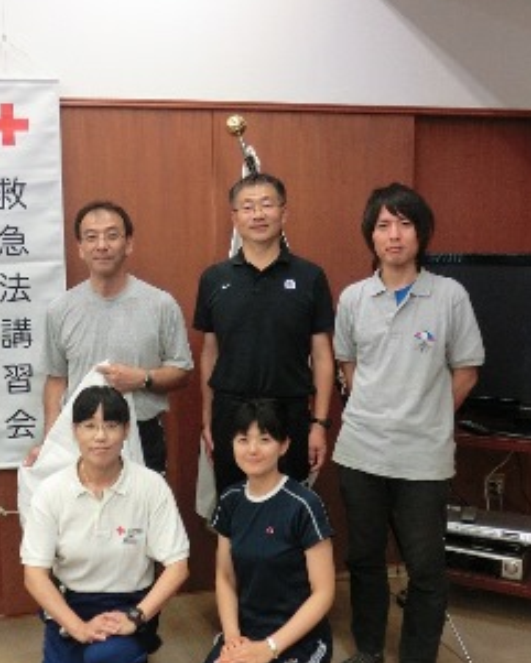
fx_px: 825
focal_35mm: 42
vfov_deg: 43.8
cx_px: 134
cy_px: 345
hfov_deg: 34.9
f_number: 3
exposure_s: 1/60
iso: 500
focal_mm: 5
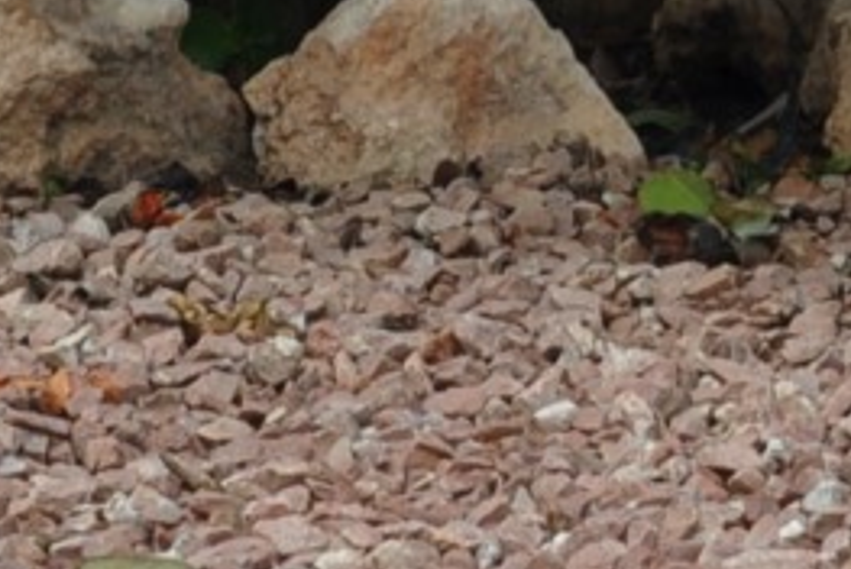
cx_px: 1492
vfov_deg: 4.2
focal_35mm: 328
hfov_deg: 6.2
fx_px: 7762
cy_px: -362
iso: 200
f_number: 13
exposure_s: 1/160
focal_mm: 32
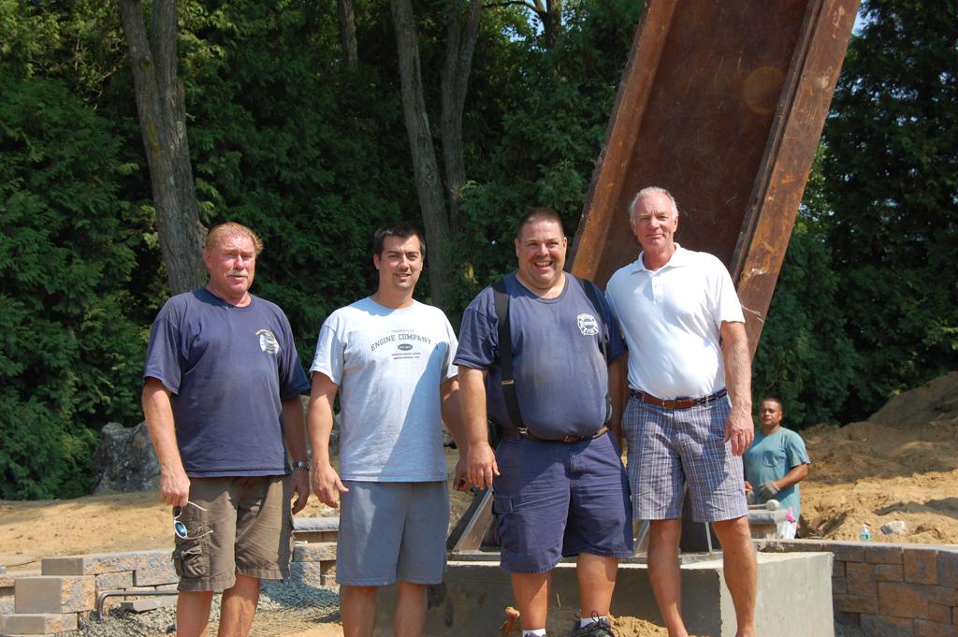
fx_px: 1675
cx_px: 479
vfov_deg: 21.5
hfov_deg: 31.9
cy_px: 318
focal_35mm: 63
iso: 200
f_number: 9
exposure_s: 1/320
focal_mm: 42
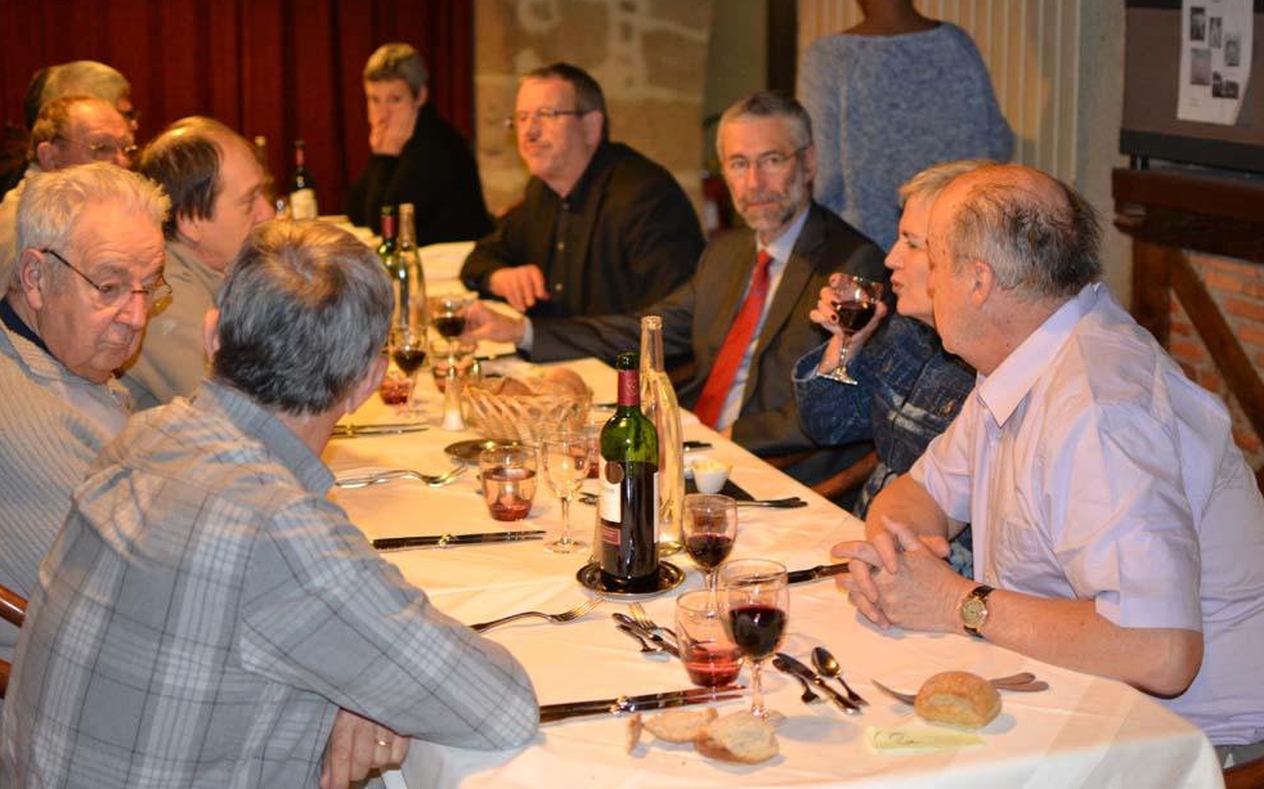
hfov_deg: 37.2
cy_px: 373
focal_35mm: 55
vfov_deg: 23.7
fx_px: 1877
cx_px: 631
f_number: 1.8
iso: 1100
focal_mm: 35
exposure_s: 1/60
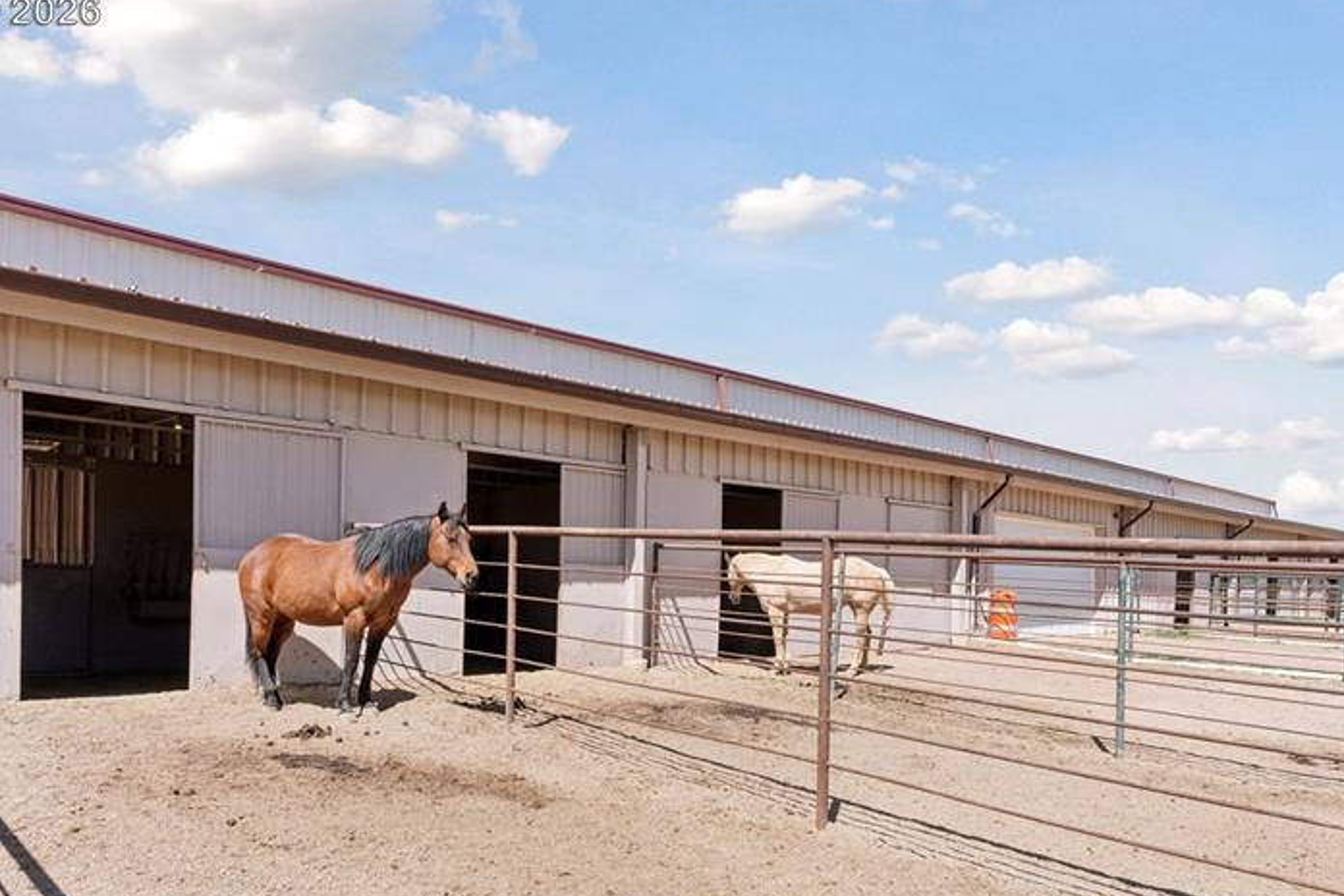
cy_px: 577
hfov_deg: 71.5
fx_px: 933
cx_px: 711
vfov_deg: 50.6
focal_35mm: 25
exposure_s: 1/640
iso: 400
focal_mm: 17
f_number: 10
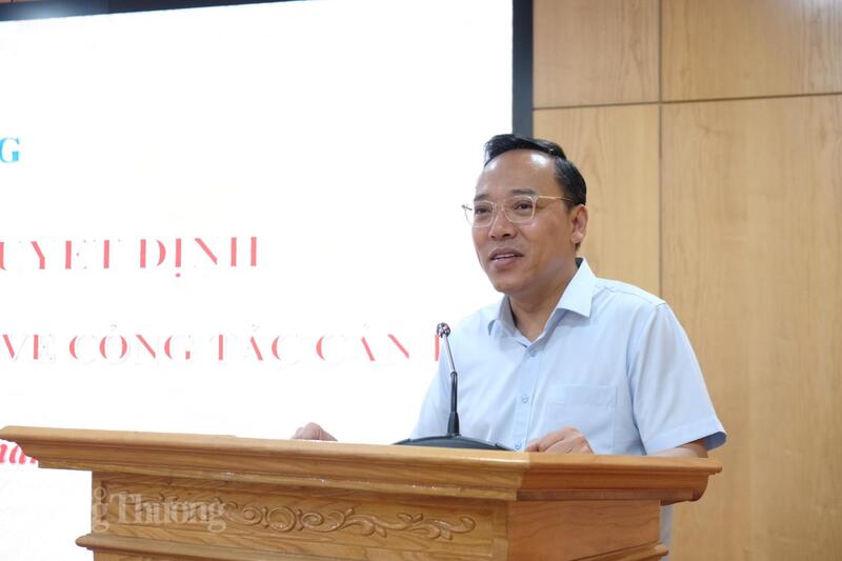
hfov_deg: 31.4
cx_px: 421
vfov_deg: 21.2
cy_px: 280
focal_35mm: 64
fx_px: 1496
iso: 1600
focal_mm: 42.5
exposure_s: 1/125
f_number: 4
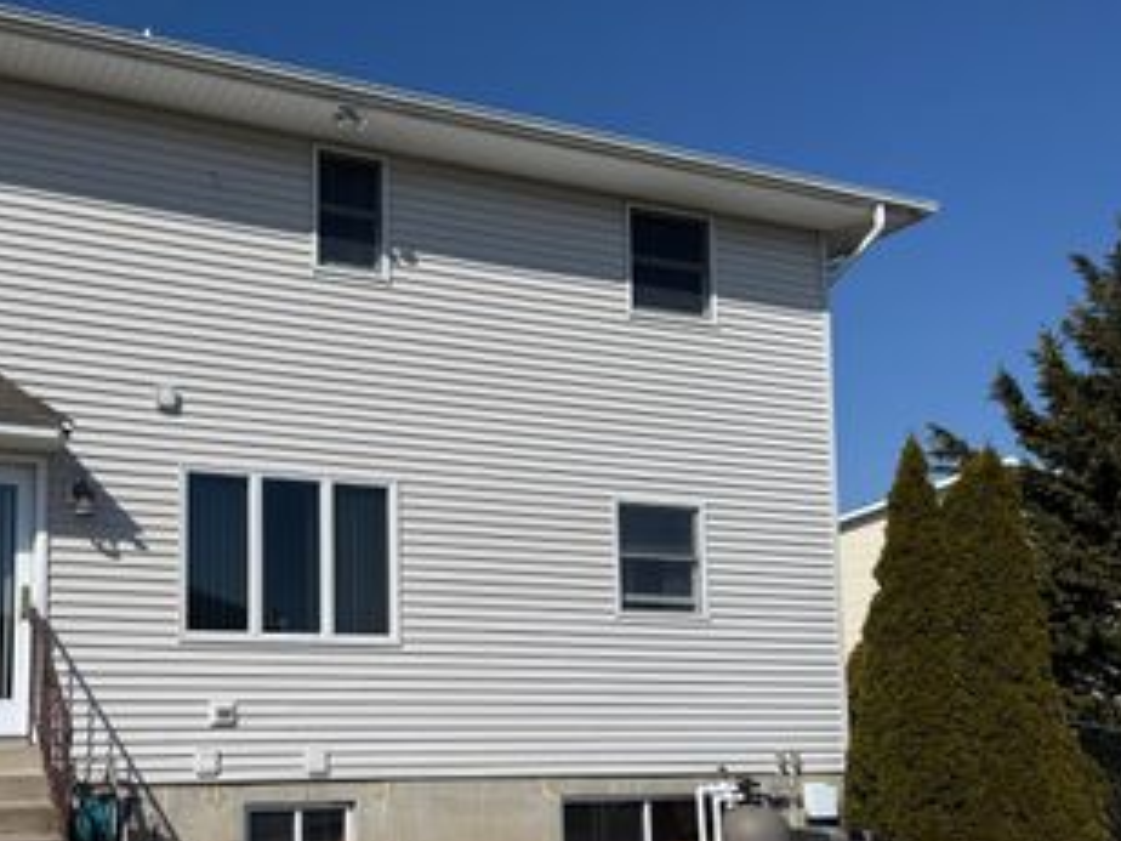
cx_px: 317
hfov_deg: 46.6
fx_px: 1263
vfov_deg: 36.3
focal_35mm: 39
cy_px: 592
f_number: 1.78
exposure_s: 1/14286
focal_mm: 6.76
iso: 80
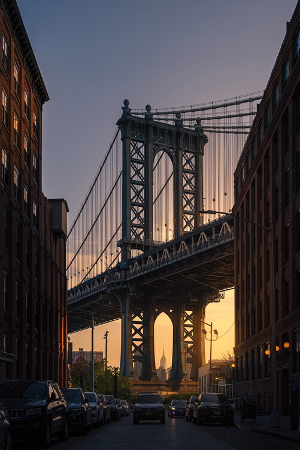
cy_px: 225
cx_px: 150
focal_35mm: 42
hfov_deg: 31.9
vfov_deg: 46.4
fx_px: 524
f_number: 11
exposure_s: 1/250
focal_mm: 42
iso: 100
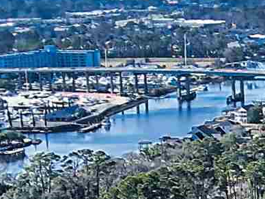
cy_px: 395
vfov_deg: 7.5
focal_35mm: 190
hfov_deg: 9.9
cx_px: 465
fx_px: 1455
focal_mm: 4.5
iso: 100
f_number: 2.8
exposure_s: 1/640
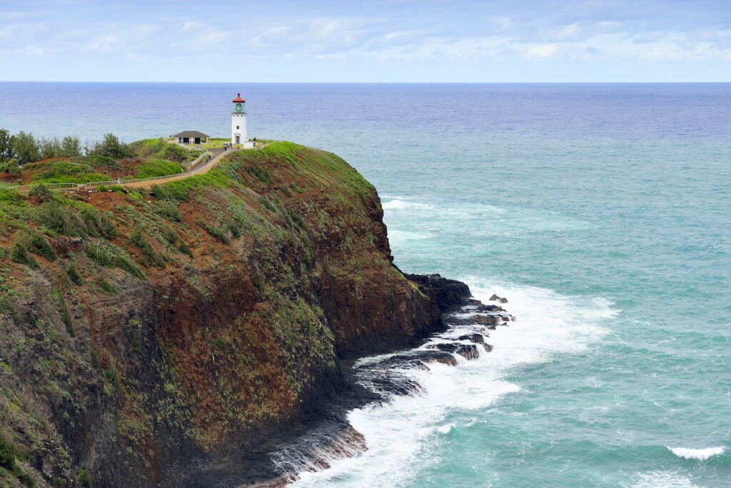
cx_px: 366
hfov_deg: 28.8
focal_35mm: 70
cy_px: 244
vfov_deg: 19.5
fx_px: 1422
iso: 200
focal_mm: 70
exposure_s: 1/250
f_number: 8
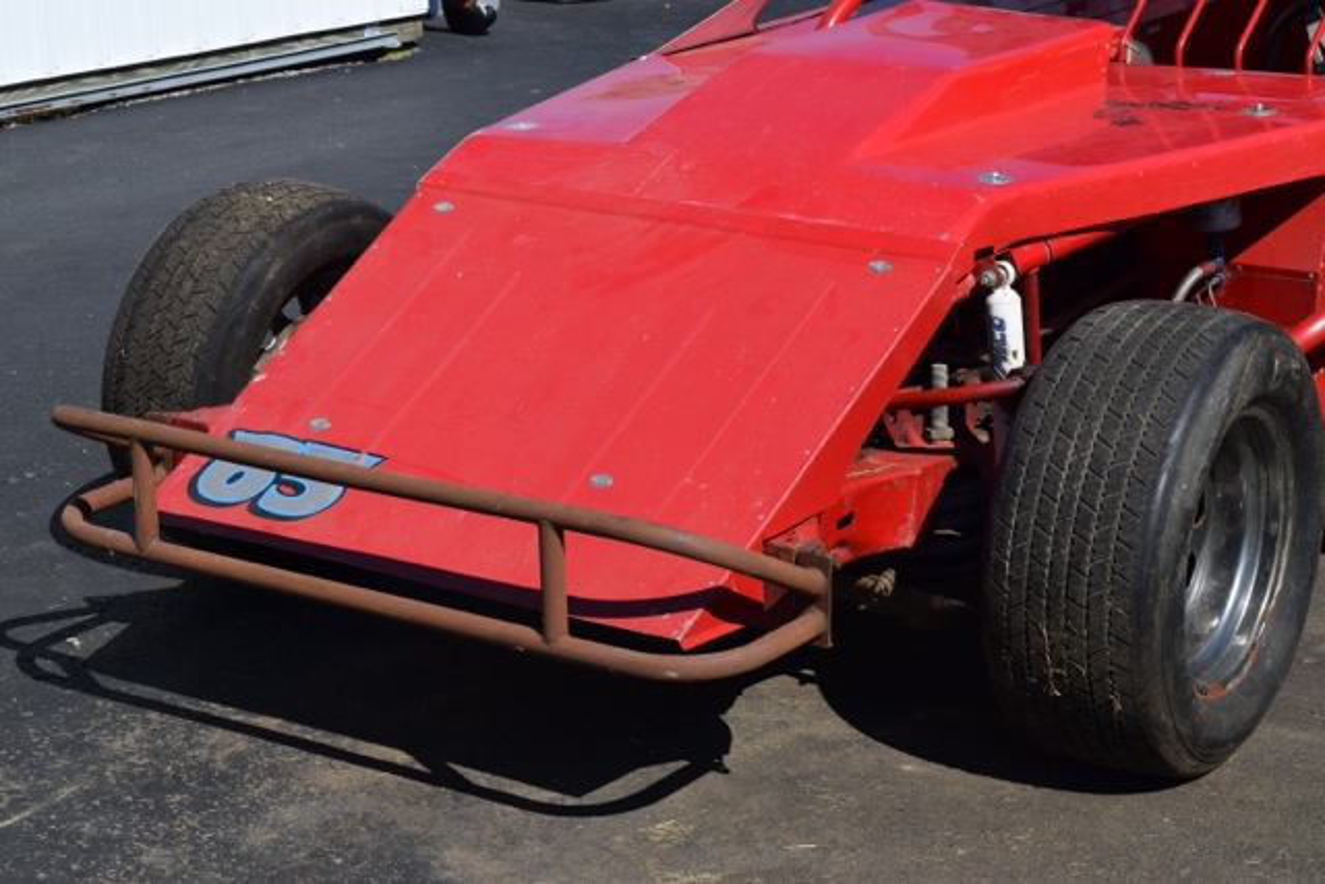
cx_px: 662
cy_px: 442
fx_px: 2871
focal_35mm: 78
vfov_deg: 17.5
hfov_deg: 26.0
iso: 200
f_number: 11
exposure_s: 1/500
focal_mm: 52
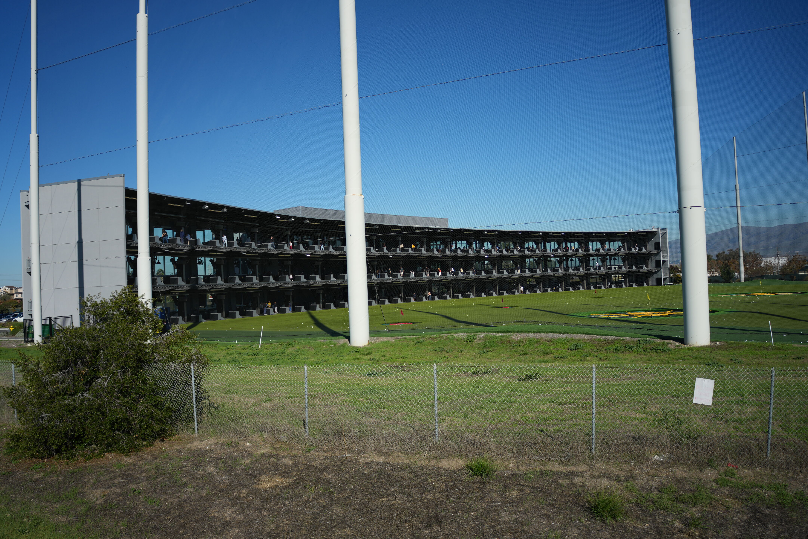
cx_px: 404
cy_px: 270
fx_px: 628
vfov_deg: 46.4
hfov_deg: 65.5
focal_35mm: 28
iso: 100
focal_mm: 28
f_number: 4
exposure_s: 1/1600
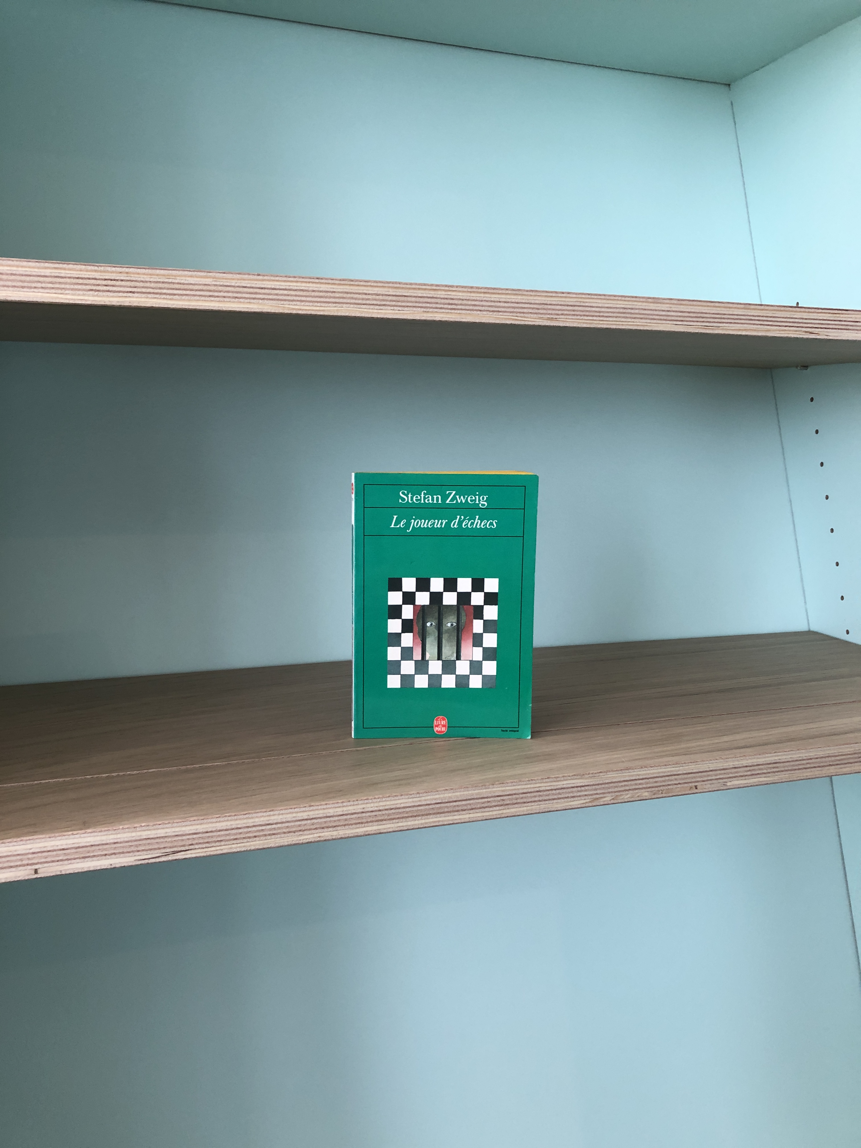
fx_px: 929
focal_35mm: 28
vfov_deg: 63.4
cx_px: 430
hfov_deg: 49.7
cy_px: 574
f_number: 1.8
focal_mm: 3.99
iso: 40
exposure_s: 1/15
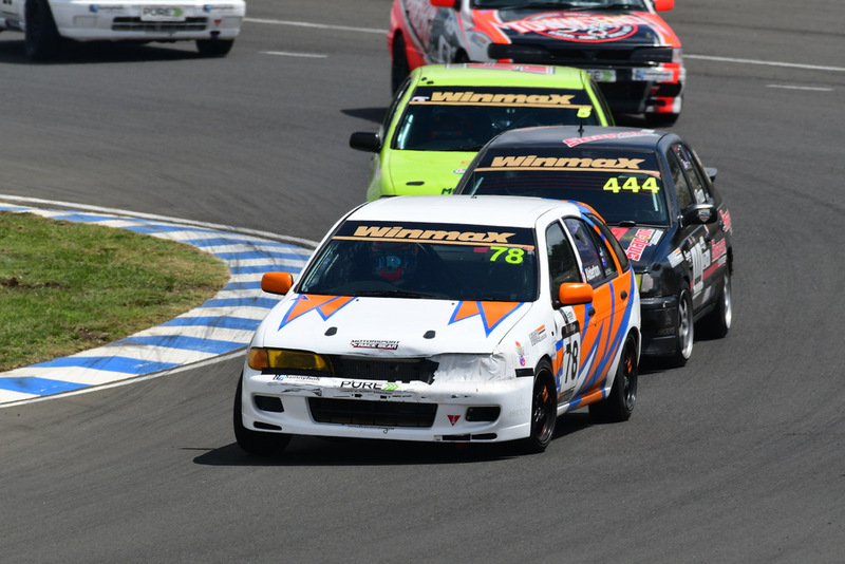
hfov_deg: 2.7
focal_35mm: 750
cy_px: 282
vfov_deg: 1.8
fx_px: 17610
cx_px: 422
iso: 200
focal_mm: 500
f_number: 10
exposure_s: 1/640
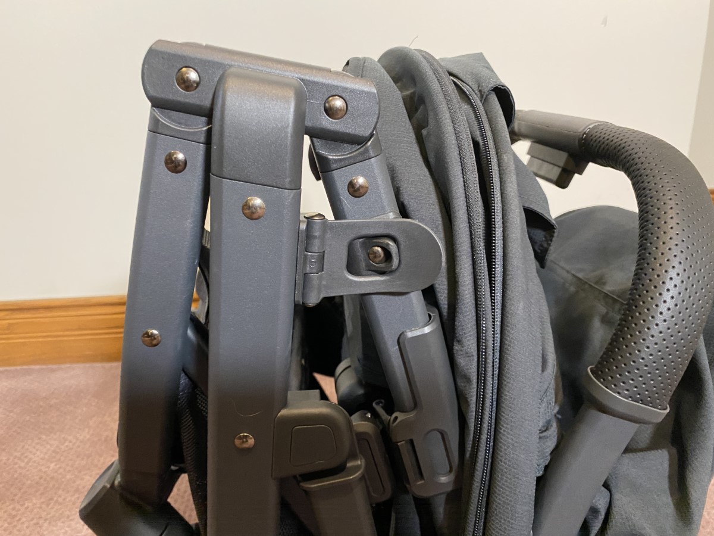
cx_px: 357
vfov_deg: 53.1
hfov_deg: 67.3
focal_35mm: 26
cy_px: 268
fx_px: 536
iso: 500
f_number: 1.8
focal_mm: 4.25
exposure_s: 1/40
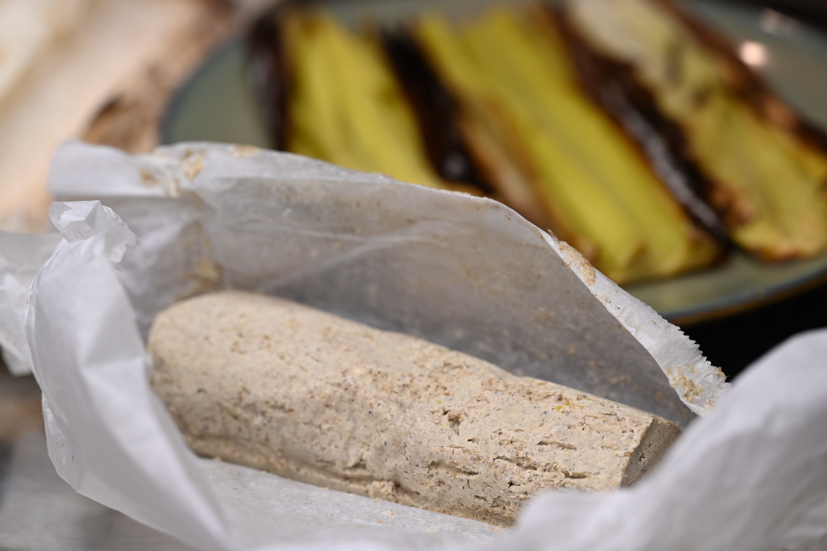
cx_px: 414
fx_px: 2412
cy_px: 276
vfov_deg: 13.0
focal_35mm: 105
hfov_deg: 19.5
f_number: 4.5
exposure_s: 1/60
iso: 800
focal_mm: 105
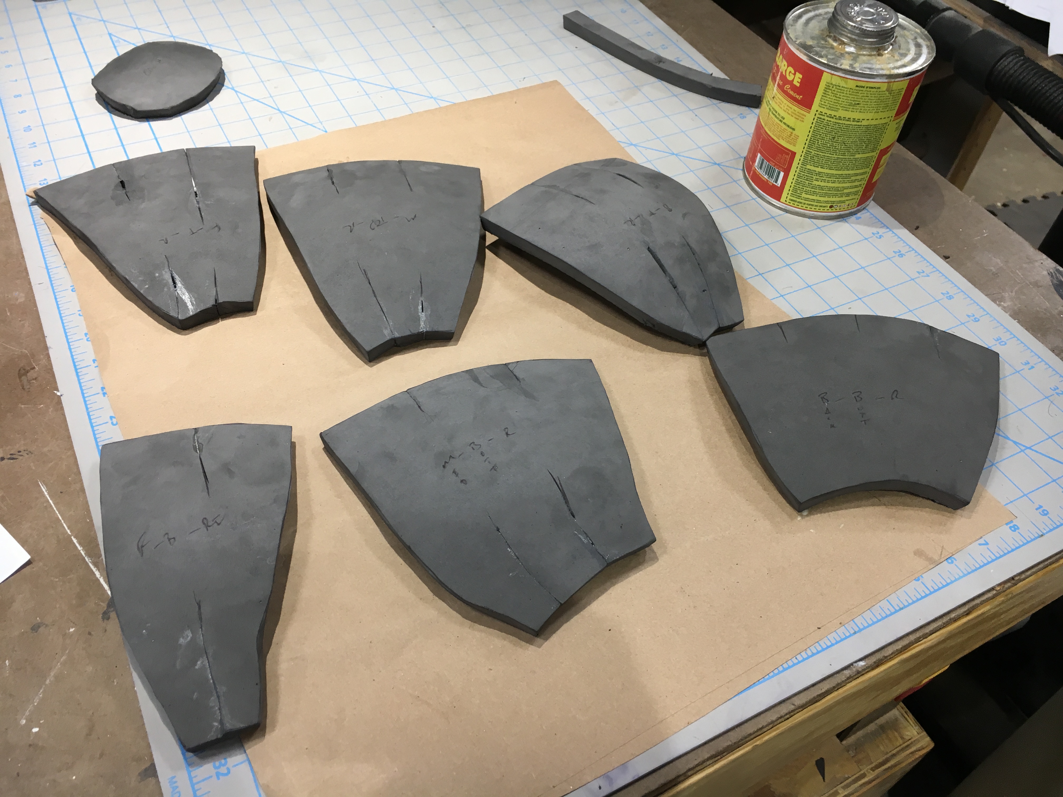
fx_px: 891
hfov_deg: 61.7
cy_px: 398
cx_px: 532
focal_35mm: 29
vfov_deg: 48.2
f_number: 2.2
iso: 25
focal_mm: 4.15
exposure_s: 1/30
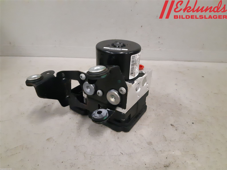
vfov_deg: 53.1
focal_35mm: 26
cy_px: 85
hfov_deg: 67.3
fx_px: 170
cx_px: 114
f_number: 1.7
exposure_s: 1/218
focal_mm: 3.93
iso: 800
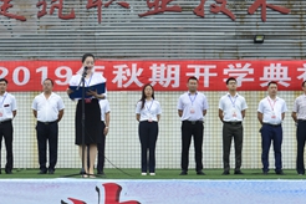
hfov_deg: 30.7
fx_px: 552
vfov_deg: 20.8
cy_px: 139
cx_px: 100
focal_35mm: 65
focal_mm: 32
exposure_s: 1/160
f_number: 7.1
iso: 320
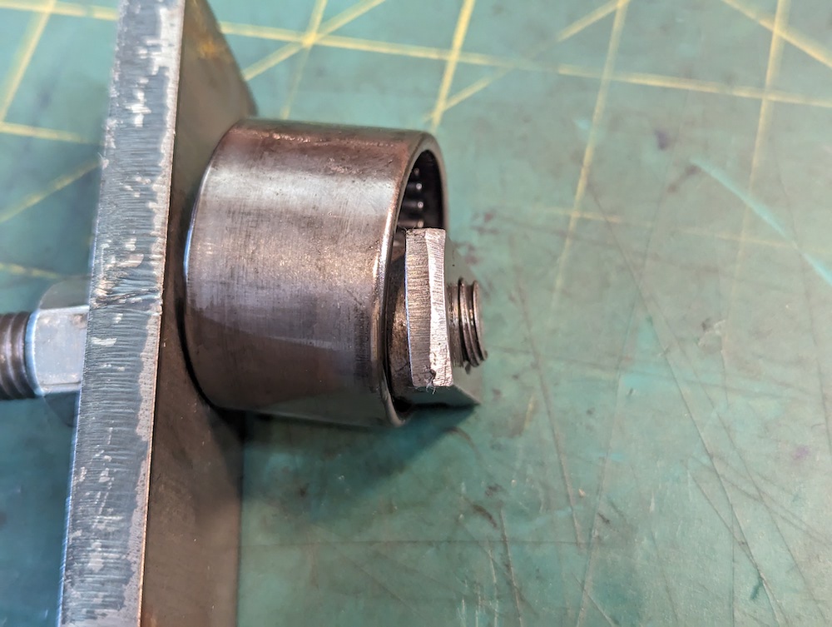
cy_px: 314
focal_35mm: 48
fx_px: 1155
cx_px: 416
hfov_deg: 39.6
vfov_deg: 30.3
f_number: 1.85
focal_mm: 6.81
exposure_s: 1/120
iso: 319
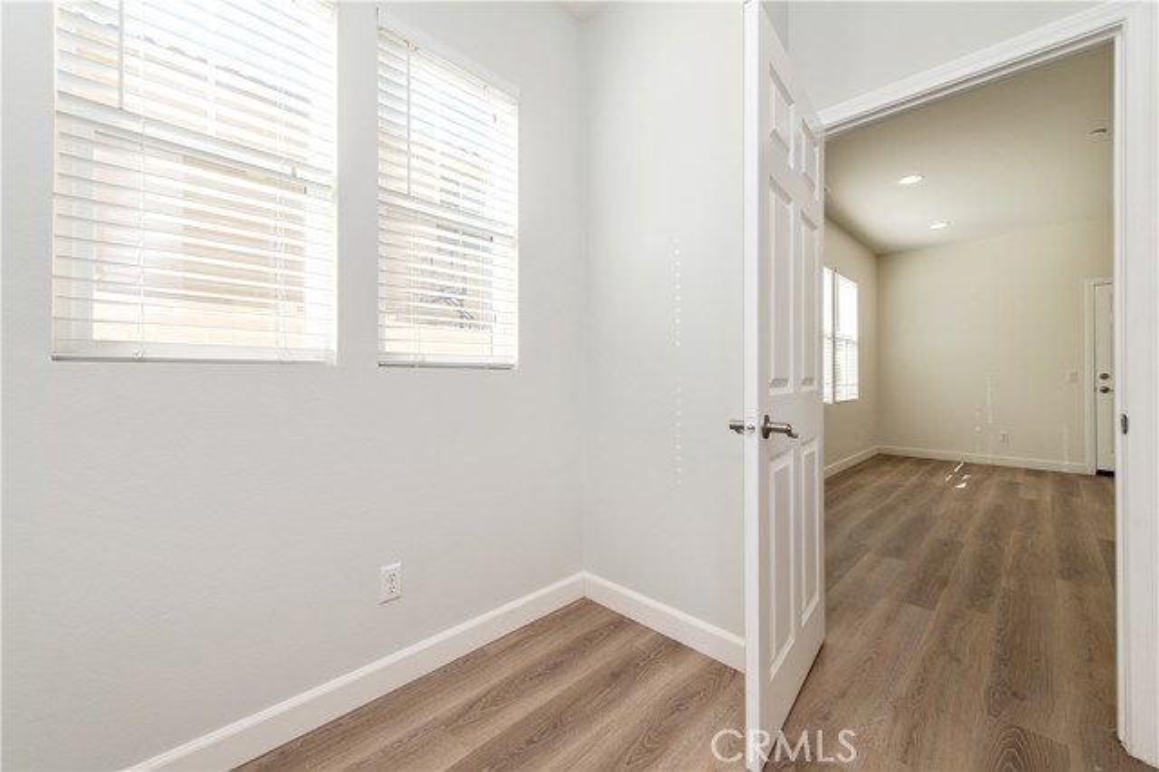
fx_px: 450
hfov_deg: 104.3
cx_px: 580
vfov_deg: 81.1
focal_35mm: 14
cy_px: 386
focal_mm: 14
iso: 125
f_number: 5.6
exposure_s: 1/125
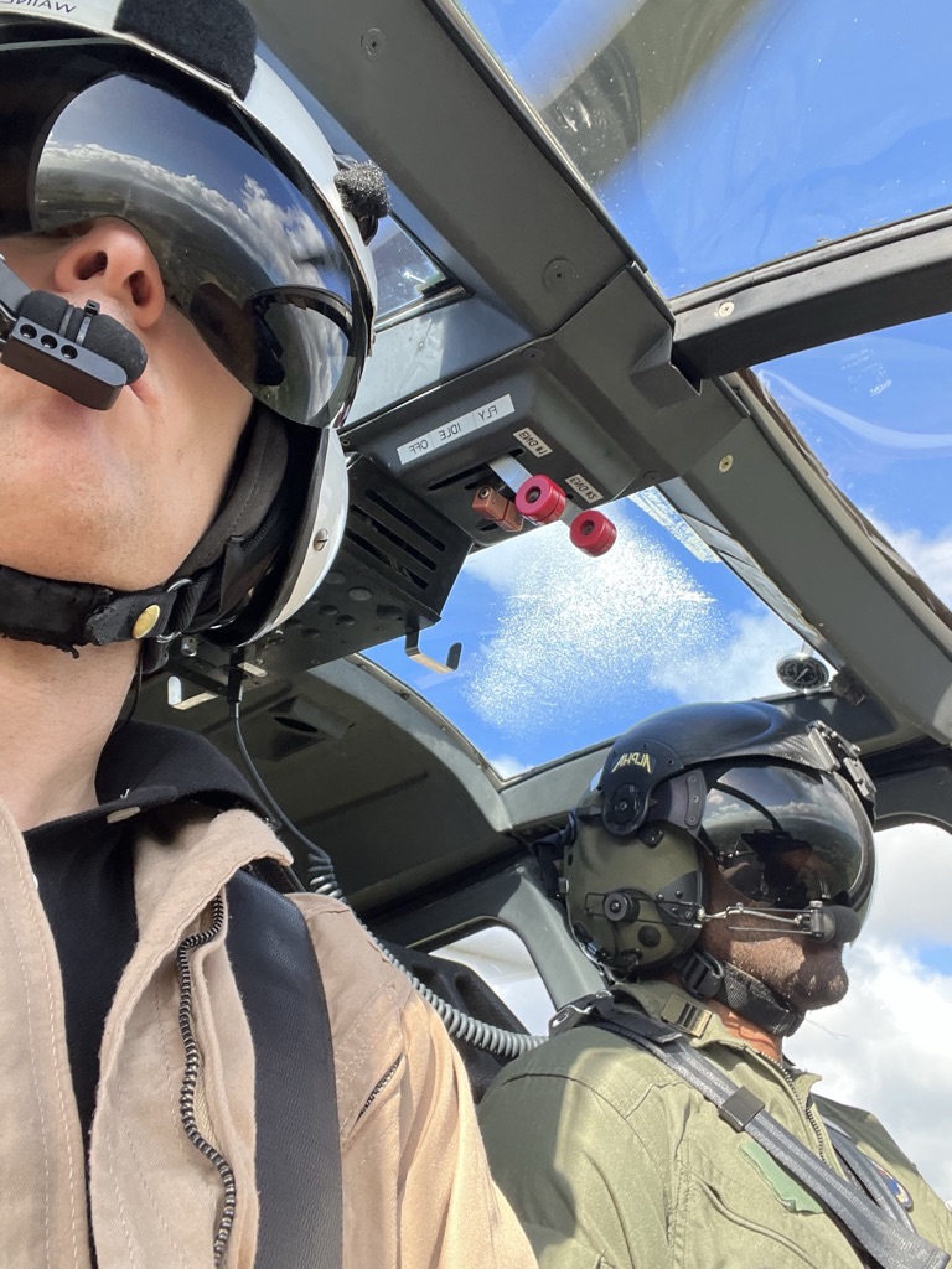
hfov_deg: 46.8
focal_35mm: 30
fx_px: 1100
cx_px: 476
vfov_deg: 60.0
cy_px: 634
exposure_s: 1/154
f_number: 2.2
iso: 40
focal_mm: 2.71
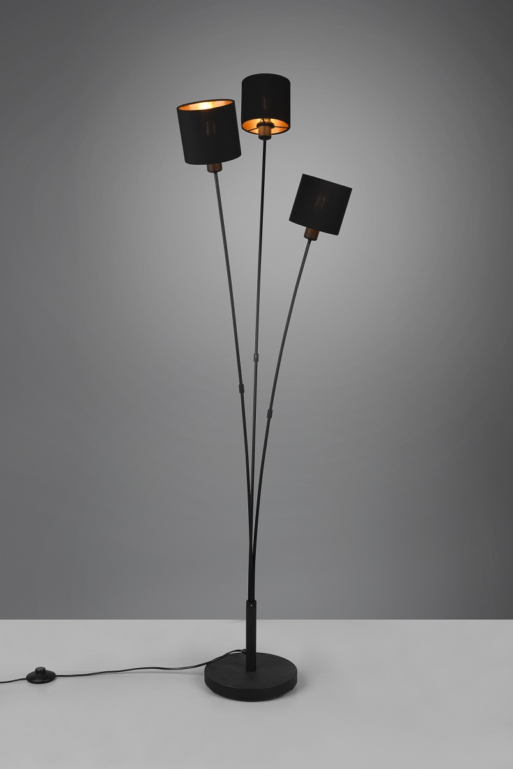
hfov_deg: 41.2
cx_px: 256
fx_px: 683
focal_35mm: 32
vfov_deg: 58.7
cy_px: 384
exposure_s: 1/8
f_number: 11
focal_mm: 32
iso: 100
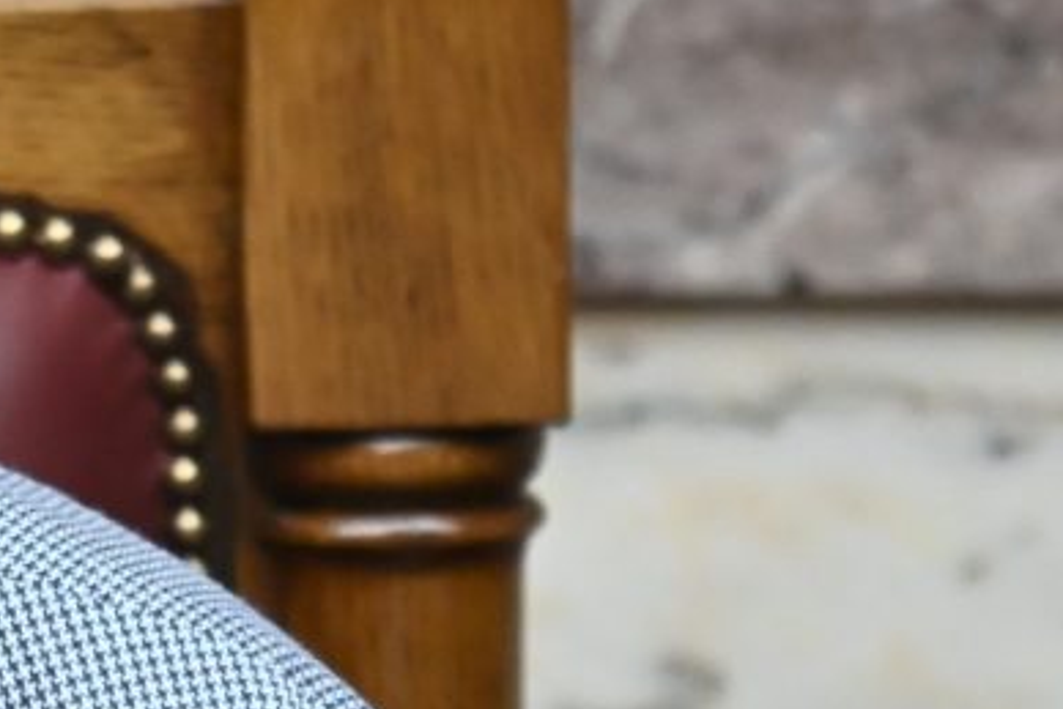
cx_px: -819
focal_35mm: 2794
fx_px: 82527
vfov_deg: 0.5
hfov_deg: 0.7
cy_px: 1009
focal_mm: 530
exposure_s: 1/200
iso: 3200
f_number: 6.3
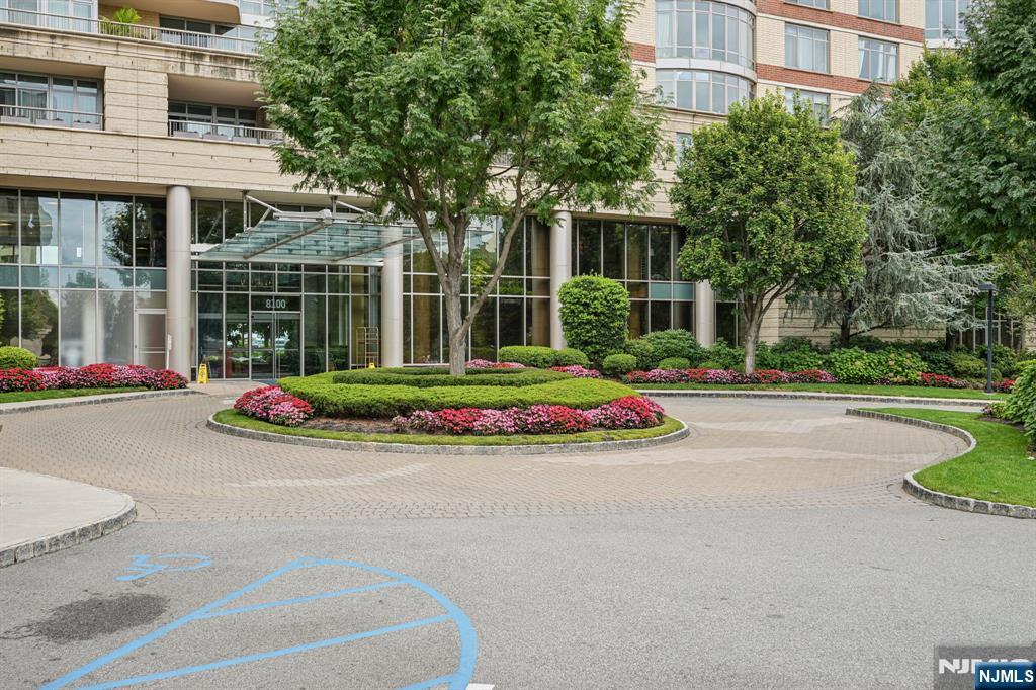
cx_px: 518
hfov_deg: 54.4
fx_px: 1007
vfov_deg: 37.8
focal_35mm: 35
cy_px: 345
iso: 100
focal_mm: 35
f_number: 8
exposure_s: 1/50
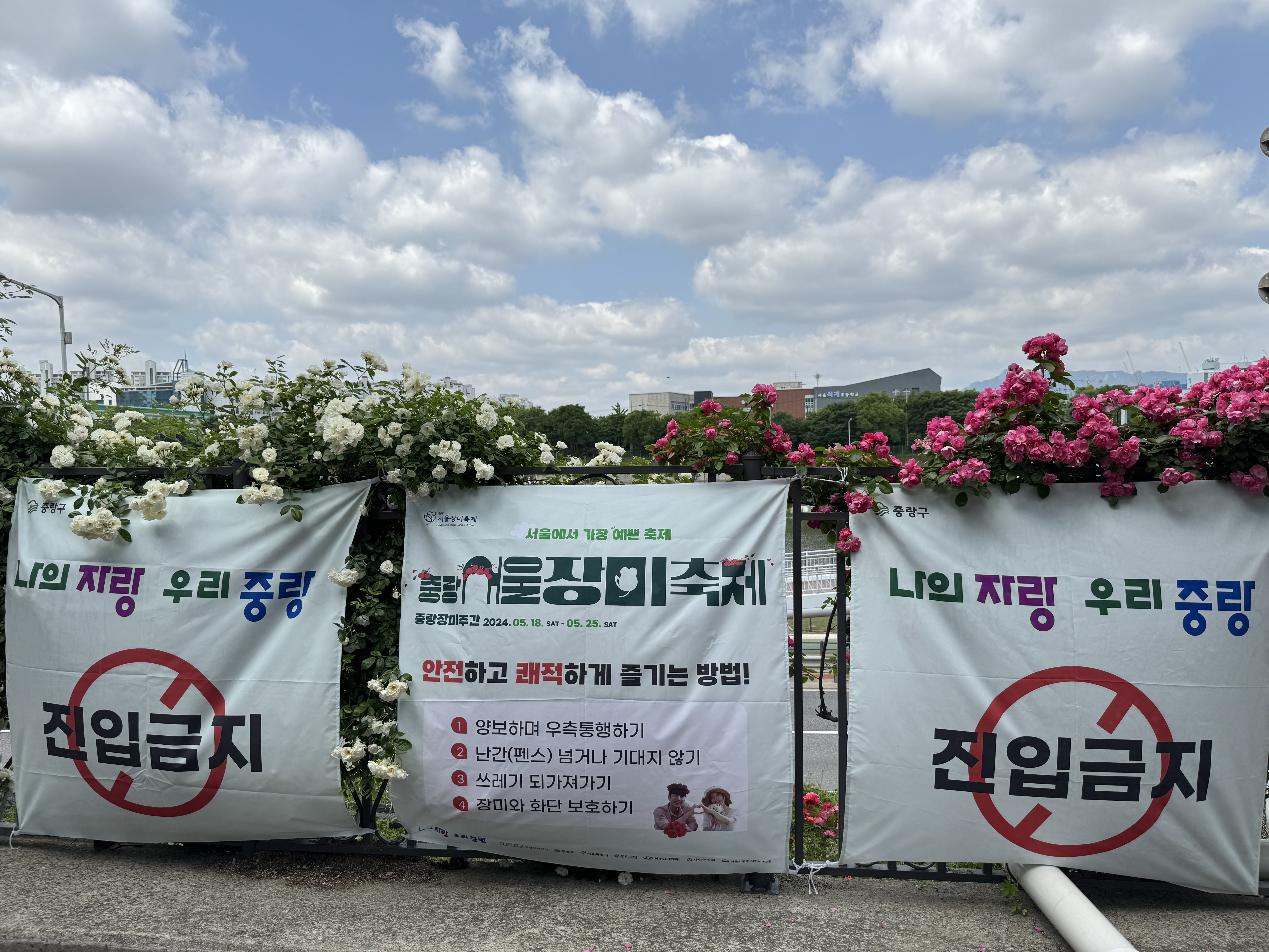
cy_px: 476
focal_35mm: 24
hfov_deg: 71.6
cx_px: 634
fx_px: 880
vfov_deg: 56.8
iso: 80
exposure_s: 1/4608
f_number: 1.78
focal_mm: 6.76
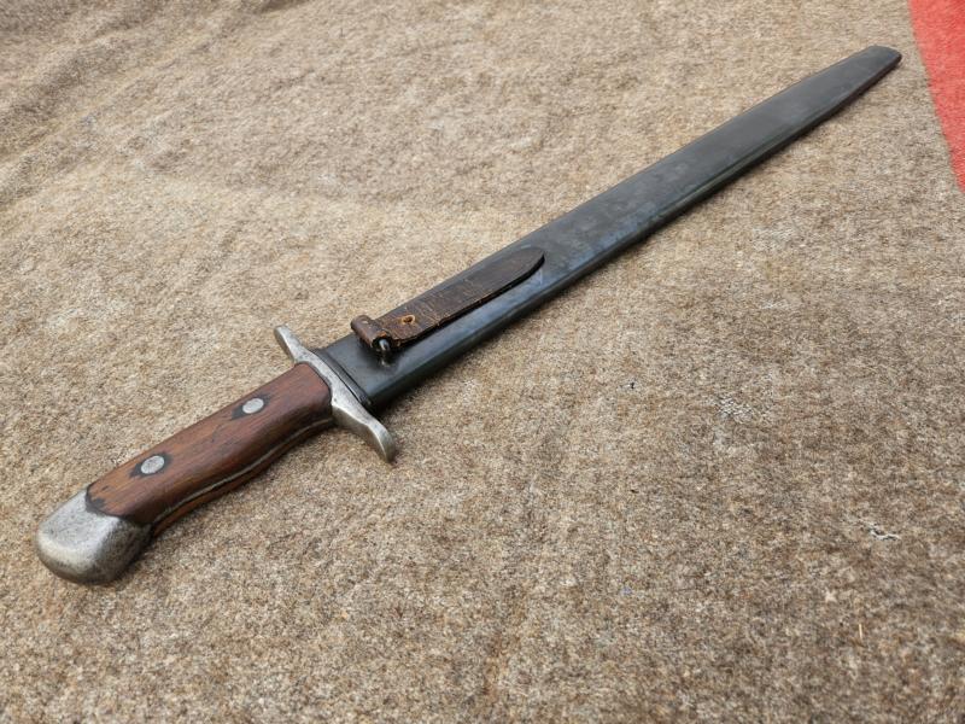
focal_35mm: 23
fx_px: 641
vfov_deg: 58.9
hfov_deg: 73.9
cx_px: 482
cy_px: 362
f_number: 1.8
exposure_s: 1/594
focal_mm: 5.4
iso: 25
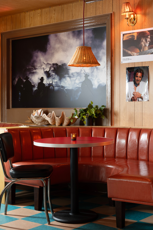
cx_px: 76
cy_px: 115
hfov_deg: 23.0
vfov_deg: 33.9
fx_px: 376
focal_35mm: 59
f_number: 8
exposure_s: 1/3
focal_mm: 59
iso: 160
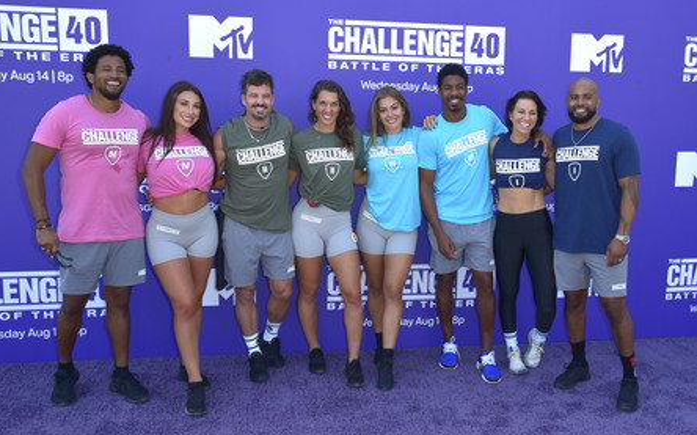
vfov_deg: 40.5
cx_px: 345
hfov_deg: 61.3
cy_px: 231
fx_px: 589
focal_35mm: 31
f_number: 9
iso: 200
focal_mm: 30
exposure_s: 1/250
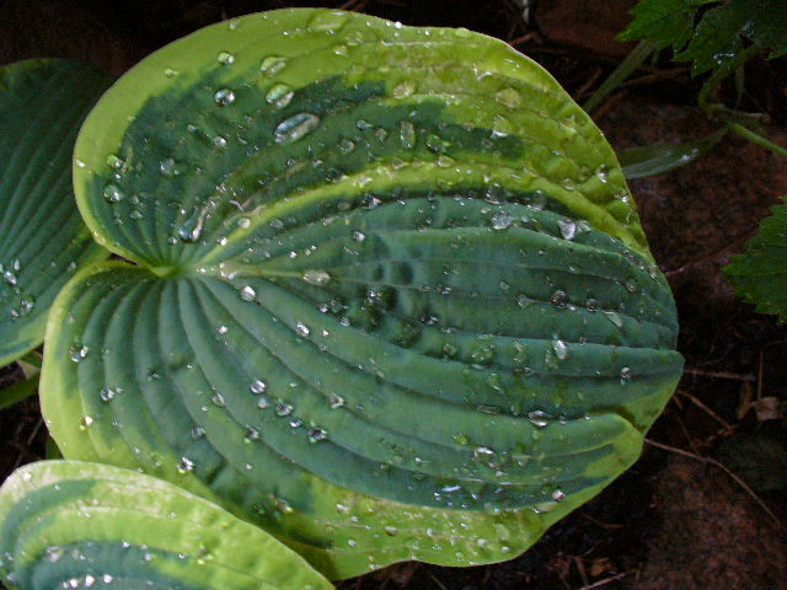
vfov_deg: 38.7
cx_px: 394
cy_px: 295
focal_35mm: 37
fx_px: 841
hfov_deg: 50.1
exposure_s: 1/8
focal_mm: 6.1
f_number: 2.8
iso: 200
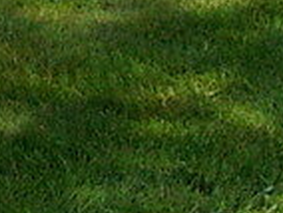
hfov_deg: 6.4
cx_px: -648
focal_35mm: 274
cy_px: -450
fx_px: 2244
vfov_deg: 5.1
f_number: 4.8
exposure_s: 1/320
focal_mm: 5.8
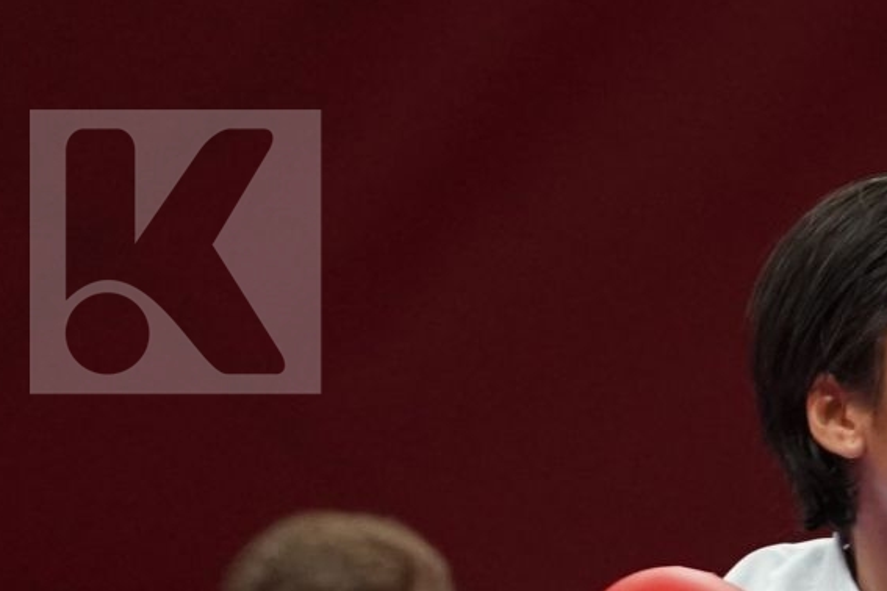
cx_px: 1236
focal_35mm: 1333
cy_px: 805
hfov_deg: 1.5
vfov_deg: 1.0
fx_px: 32841
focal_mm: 280
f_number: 4
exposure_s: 1/1000
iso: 4000
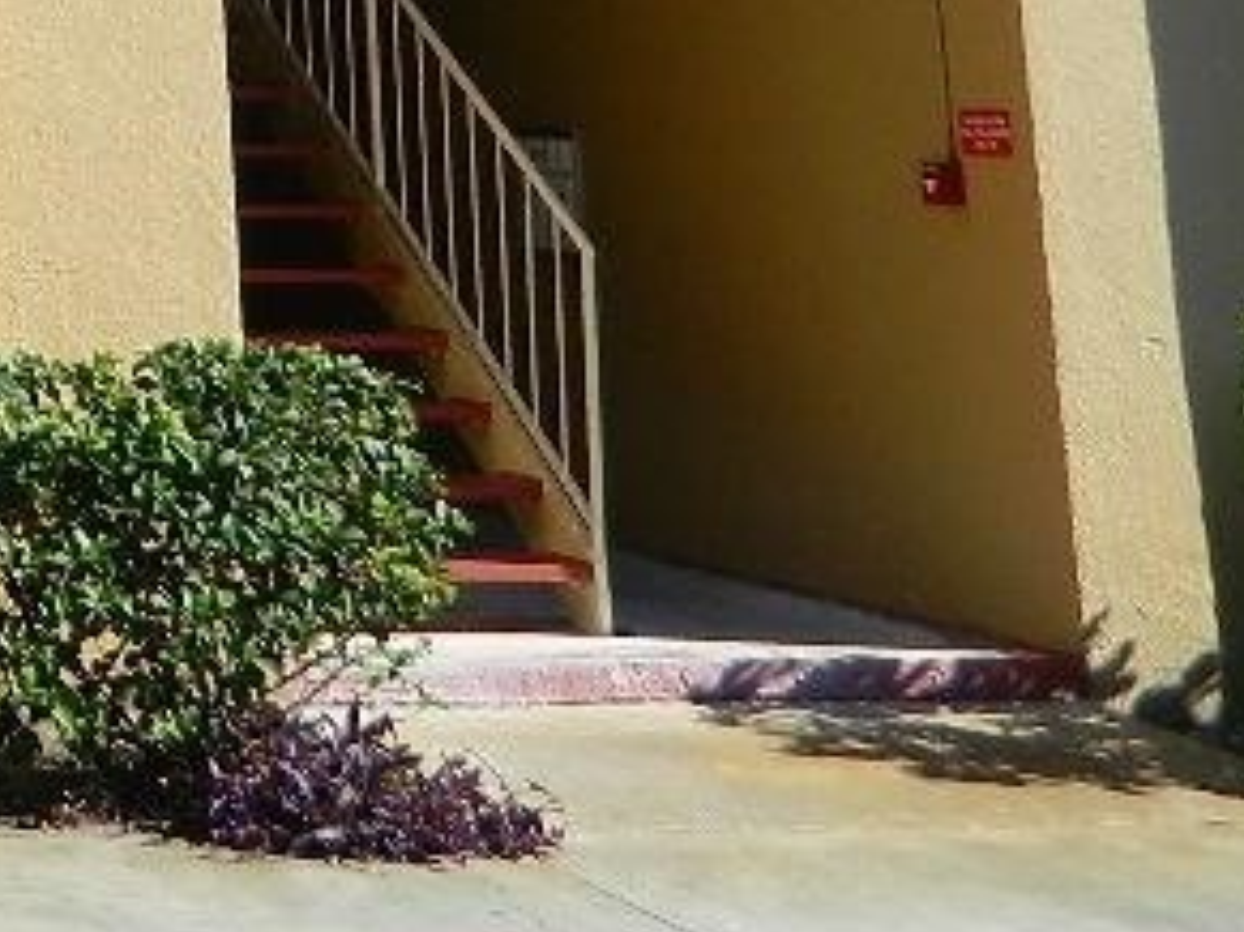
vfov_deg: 15.6
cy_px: -428
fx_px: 3161
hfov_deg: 18.8
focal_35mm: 88
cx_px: -782
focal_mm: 4.5
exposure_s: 1/800
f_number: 3.1
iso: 80
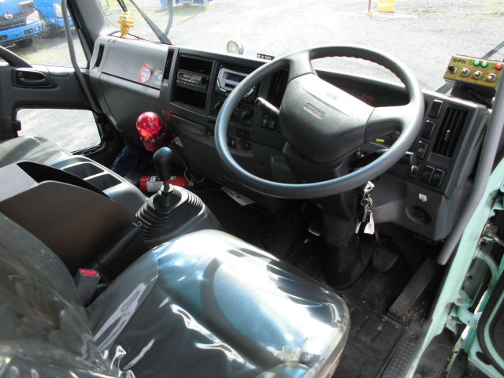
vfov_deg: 53.1
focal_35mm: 26
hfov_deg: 67.3
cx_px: 252
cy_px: 189
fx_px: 379
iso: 100
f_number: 3.5
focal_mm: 4.6
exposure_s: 1/125
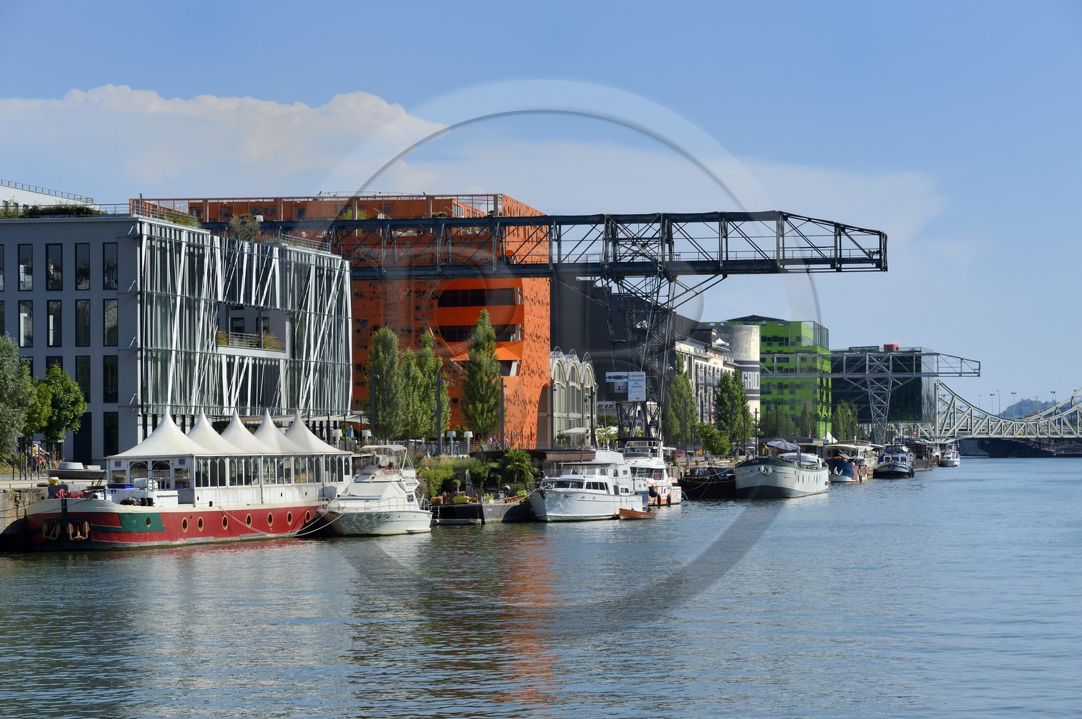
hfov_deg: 17.7
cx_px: 541
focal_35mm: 116
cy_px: 360
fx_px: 3483
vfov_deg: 11.8
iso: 200
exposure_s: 1/320
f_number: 11
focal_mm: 116
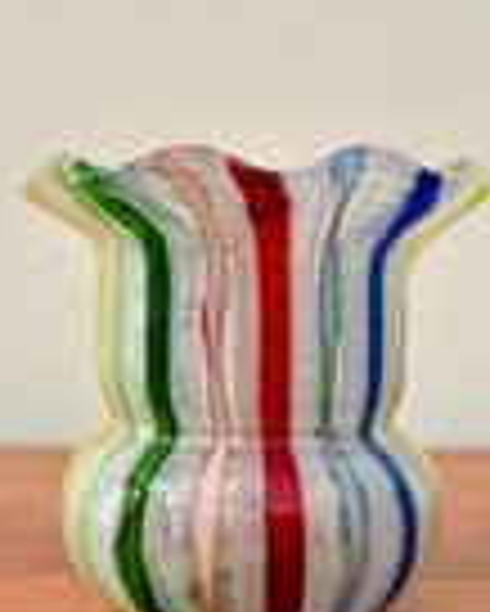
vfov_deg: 29.4
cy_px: 385
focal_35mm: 64
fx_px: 1159
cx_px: 223
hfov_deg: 23.9
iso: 500
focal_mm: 5.7
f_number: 1.5
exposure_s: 1/30
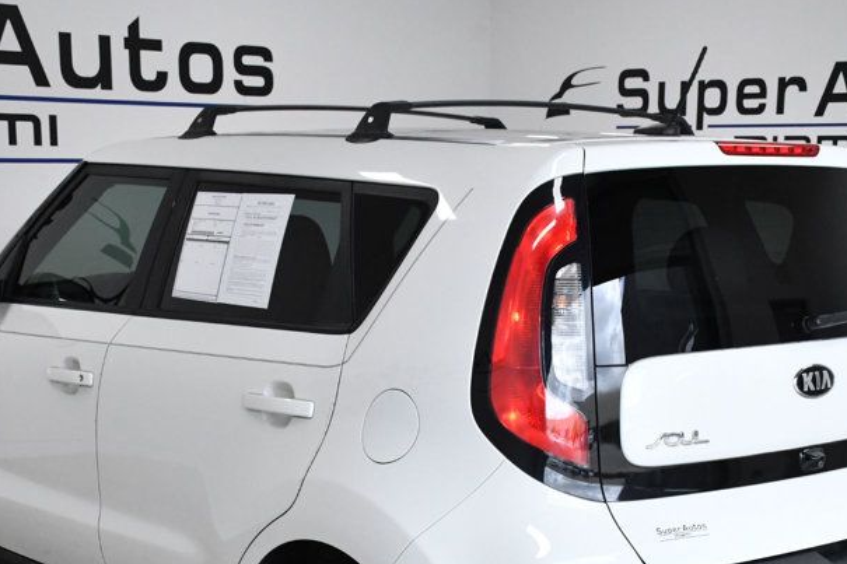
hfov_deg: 30.5
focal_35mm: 66
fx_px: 1552
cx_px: 463
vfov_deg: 20.3
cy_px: 472
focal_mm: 26
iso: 2500
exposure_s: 1/500
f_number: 11
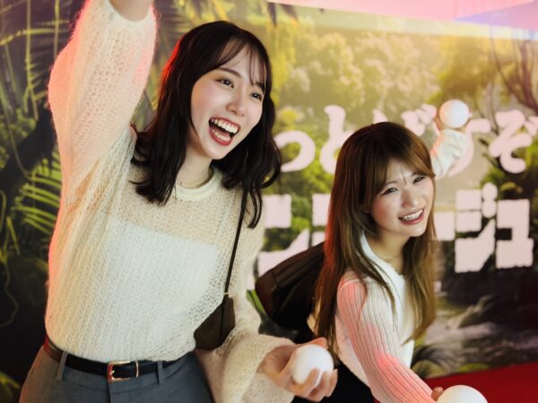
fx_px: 746
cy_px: 202
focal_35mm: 48
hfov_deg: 39.7
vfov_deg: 30.3
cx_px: 269
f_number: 1.78
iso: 800
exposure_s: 1/18
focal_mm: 6.76
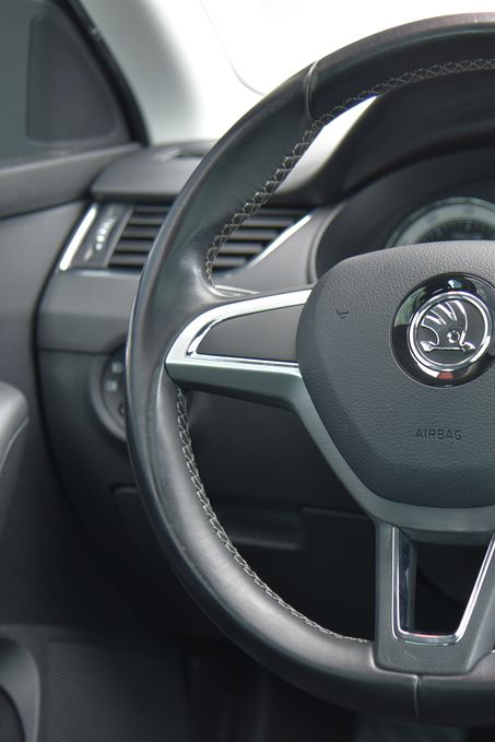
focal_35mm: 83
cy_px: 372
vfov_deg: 24.5
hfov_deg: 16.2
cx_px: 455
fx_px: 1711
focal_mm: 55
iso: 500
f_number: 4
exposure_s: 1/60
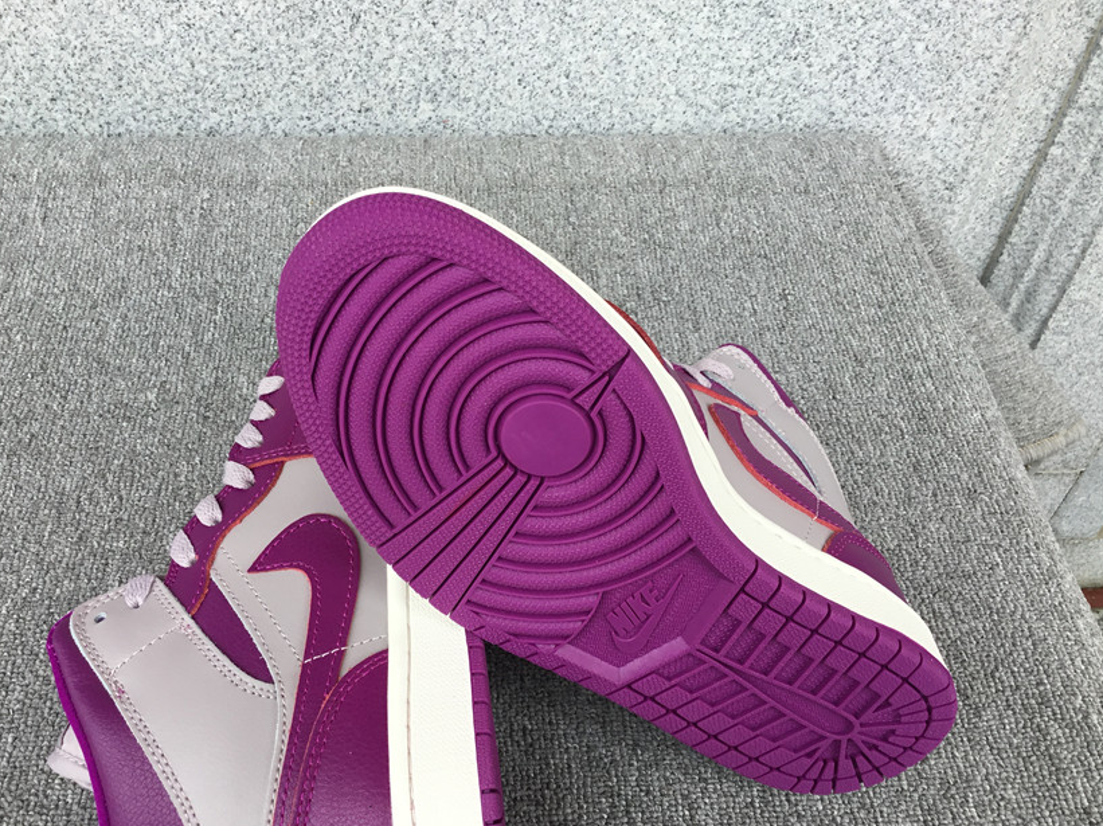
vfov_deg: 41.7
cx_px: 509
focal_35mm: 34
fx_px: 1083
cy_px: 443
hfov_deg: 53.9
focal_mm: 3.3
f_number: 2.4
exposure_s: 1/223
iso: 25
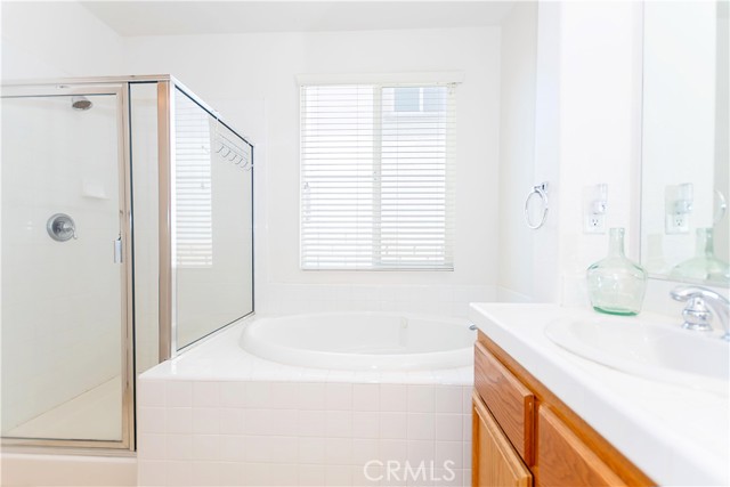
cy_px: 244
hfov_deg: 100.4
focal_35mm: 15
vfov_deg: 77.4
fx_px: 304
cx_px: 365
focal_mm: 10
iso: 200
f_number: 3.5
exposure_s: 1/250
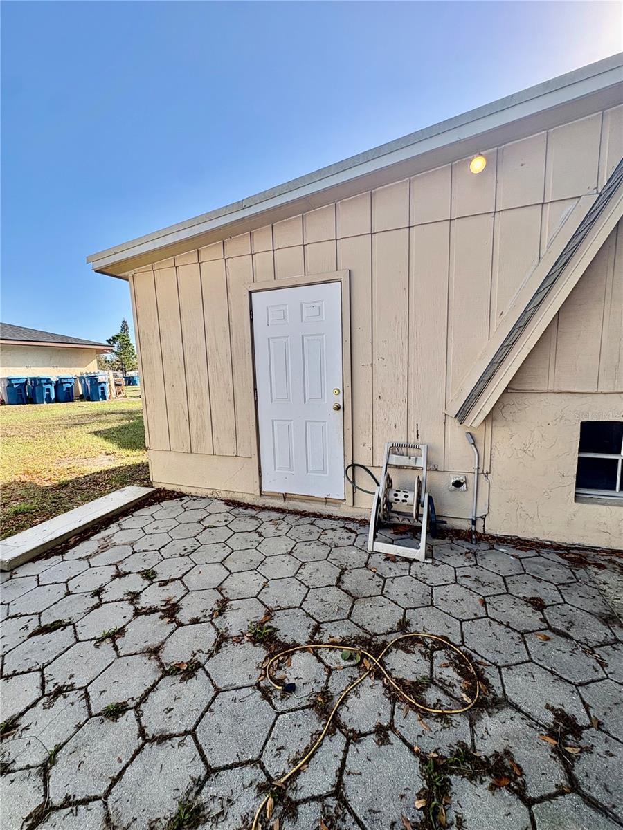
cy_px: 415
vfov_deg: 102.1
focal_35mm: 14
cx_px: 312
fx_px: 336
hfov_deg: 85.7
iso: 40
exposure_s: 1/414
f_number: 2.2
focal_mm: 2.22
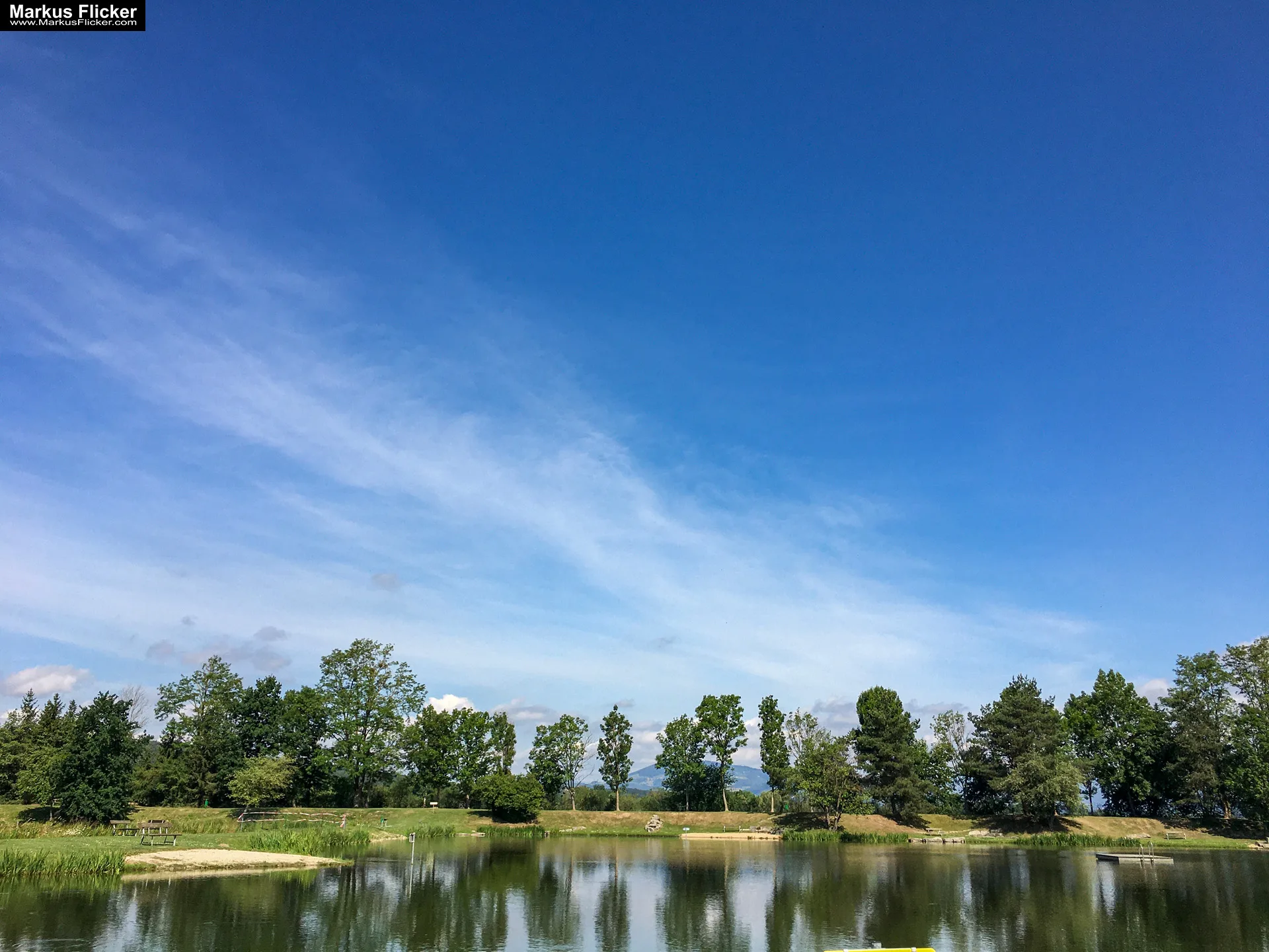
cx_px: 634
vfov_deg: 48.2
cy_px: 476
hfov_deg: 61.7
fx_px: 1063
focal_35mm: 29
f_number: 2.2
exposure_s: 1/1900
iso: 25
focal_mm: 4.15
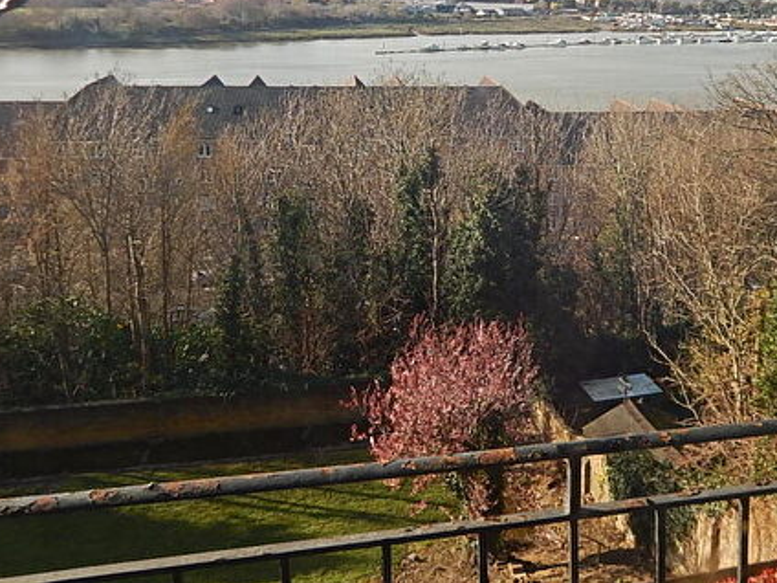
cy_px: 160
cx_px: 495
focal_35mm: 38
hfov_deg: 48.4
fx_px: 853
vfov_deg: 37.0
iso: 125
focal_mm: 4
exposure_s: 1/640
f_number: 3
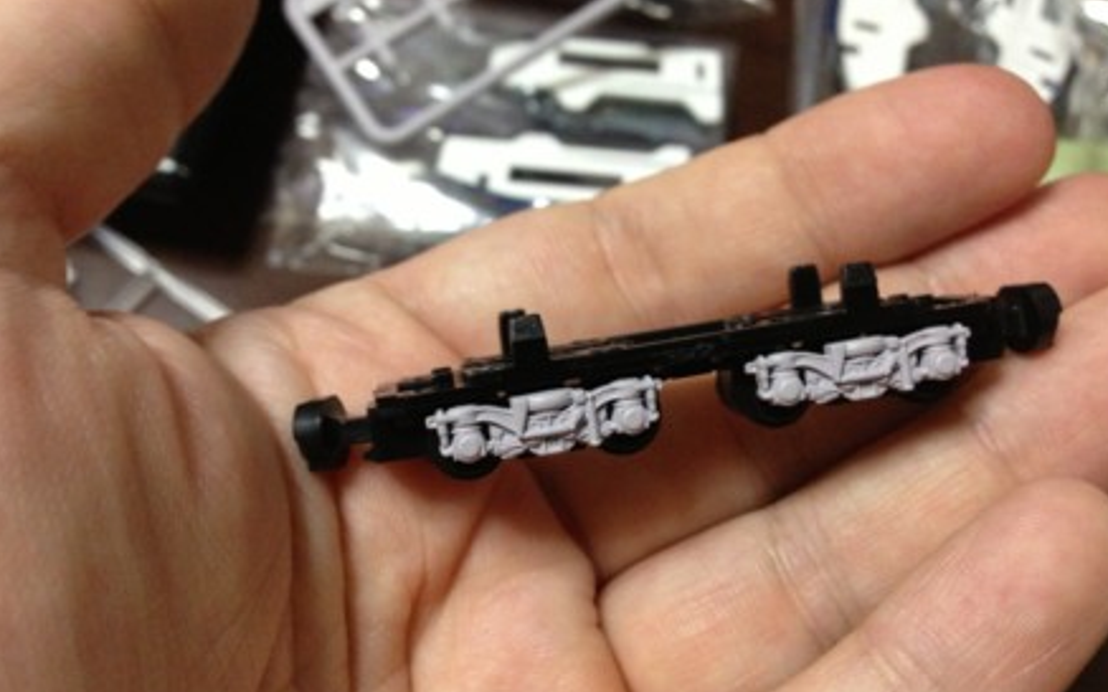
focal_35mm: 36
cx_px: 555
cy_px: 373
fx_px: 1087
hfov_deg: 54.0
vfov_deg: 35.3
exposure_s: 1/20
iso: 400
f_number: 2.4
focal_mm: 4.13
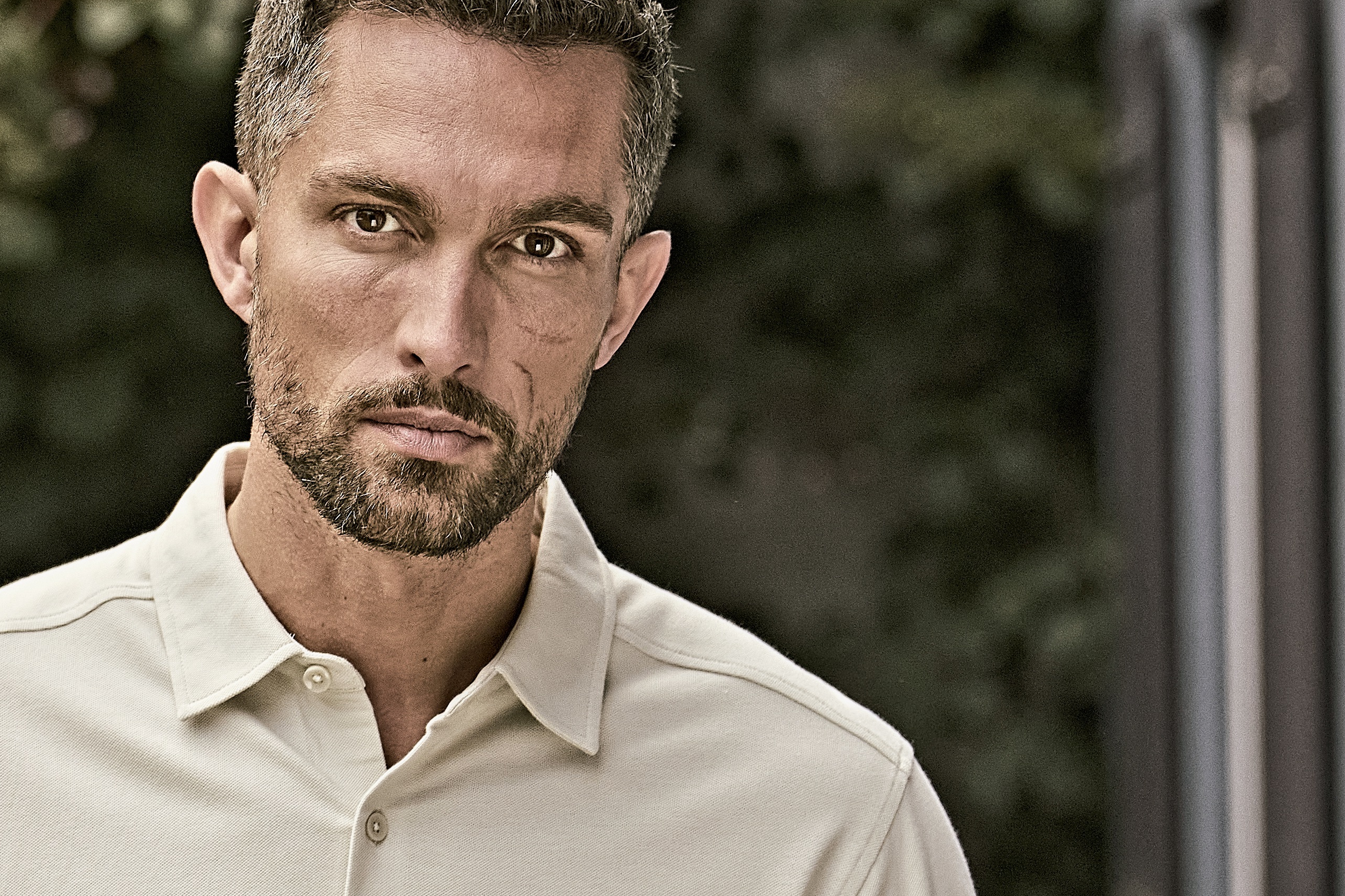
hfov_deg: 8.4
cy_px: 956
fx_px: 8966
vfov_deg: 5.7
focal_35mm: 240
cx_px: -683
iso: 1000
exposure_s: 1/3200
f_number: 2.8
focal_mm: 71
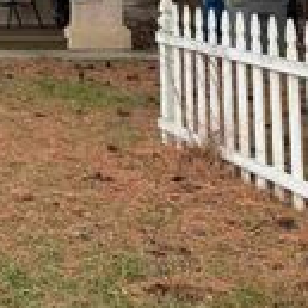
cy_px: -78
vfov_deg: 19.7
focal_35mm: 82
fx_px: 825
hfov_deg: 18.1
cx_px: -191
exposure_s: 1/1385
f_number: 1.78
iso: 80
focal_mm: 6.76
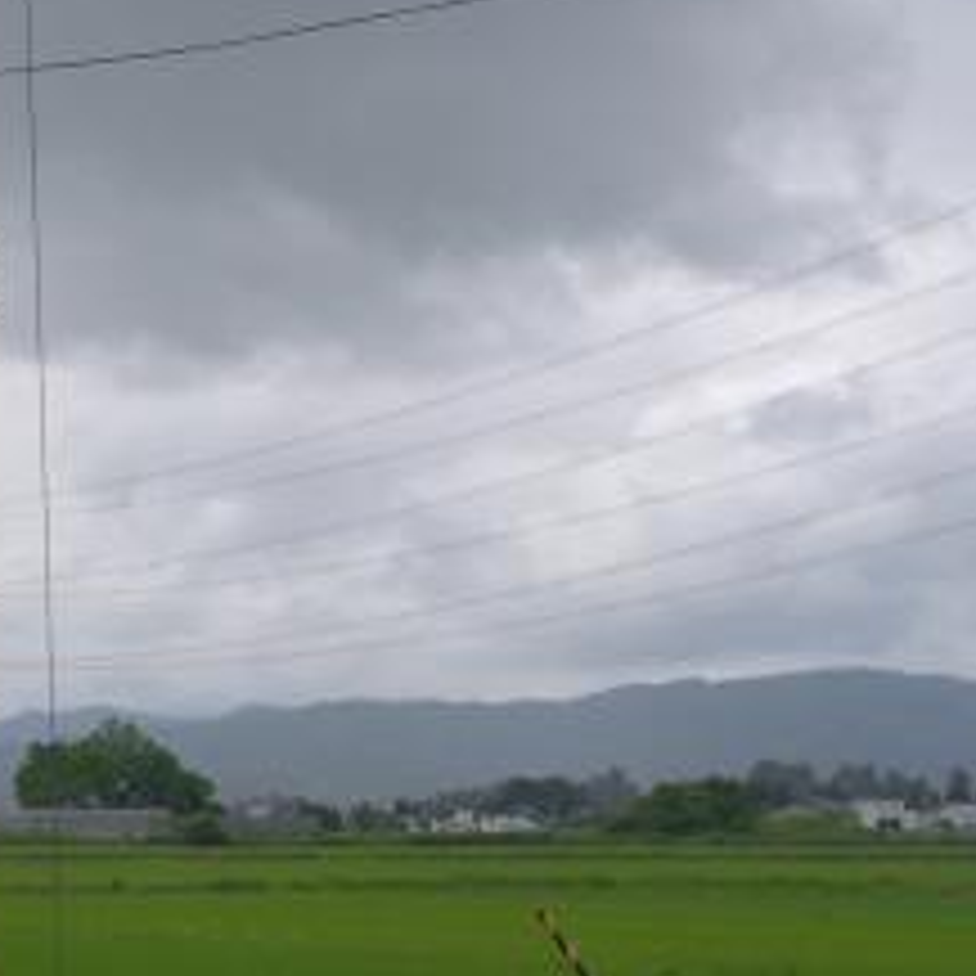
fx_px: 3094
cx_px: -713
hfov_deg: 15.7
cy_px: 697
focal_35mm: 97
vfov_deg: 17.8
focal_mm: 21
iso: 100
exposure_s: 1/250
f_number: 5
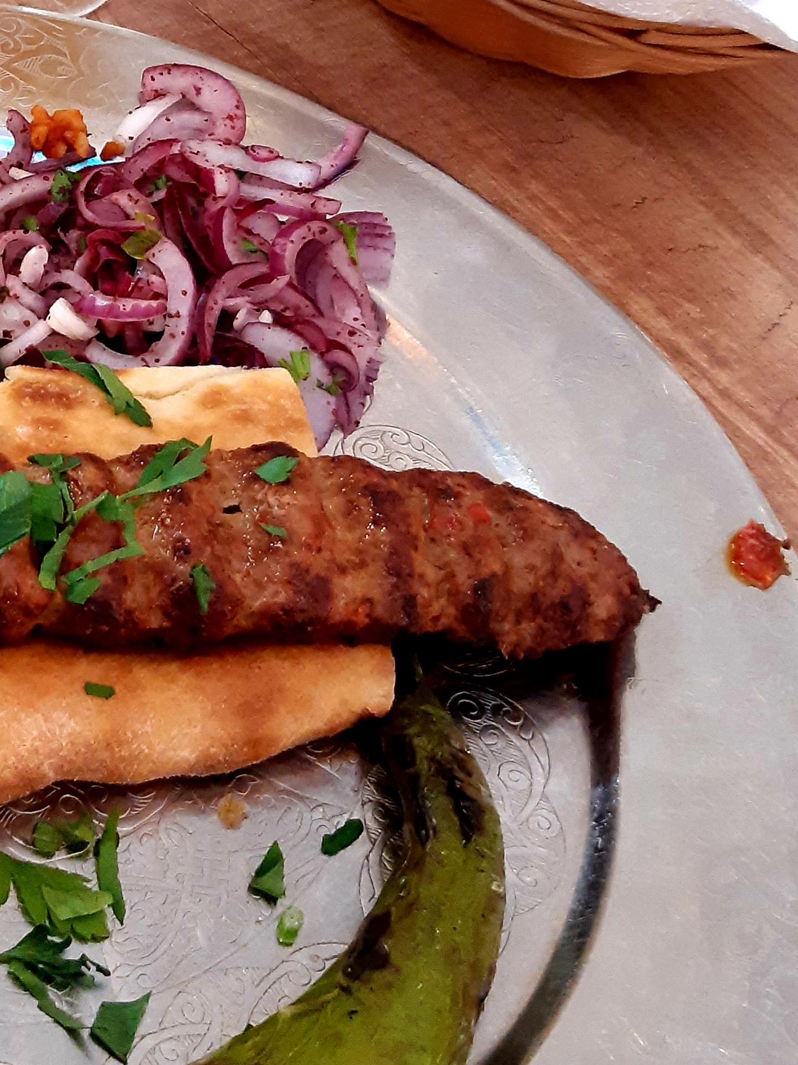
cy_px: 117
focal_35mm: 62
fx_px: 1906
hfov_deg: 22.1
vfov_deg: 29.9
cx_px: -120
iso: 250
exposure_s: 1/25
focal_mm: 3.92
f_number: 1.7
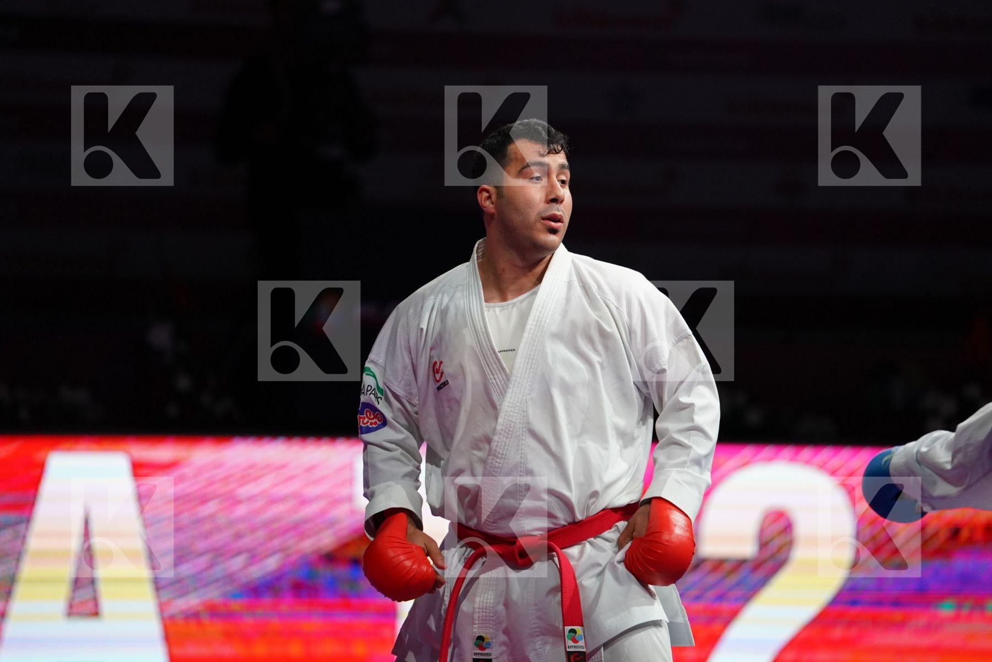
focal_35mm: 198
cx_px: 496
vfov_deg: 6.9
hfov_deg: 10.4
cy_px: 331
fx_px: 5456
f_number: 2.8
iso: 2500
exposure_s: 1/1000
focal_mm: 198
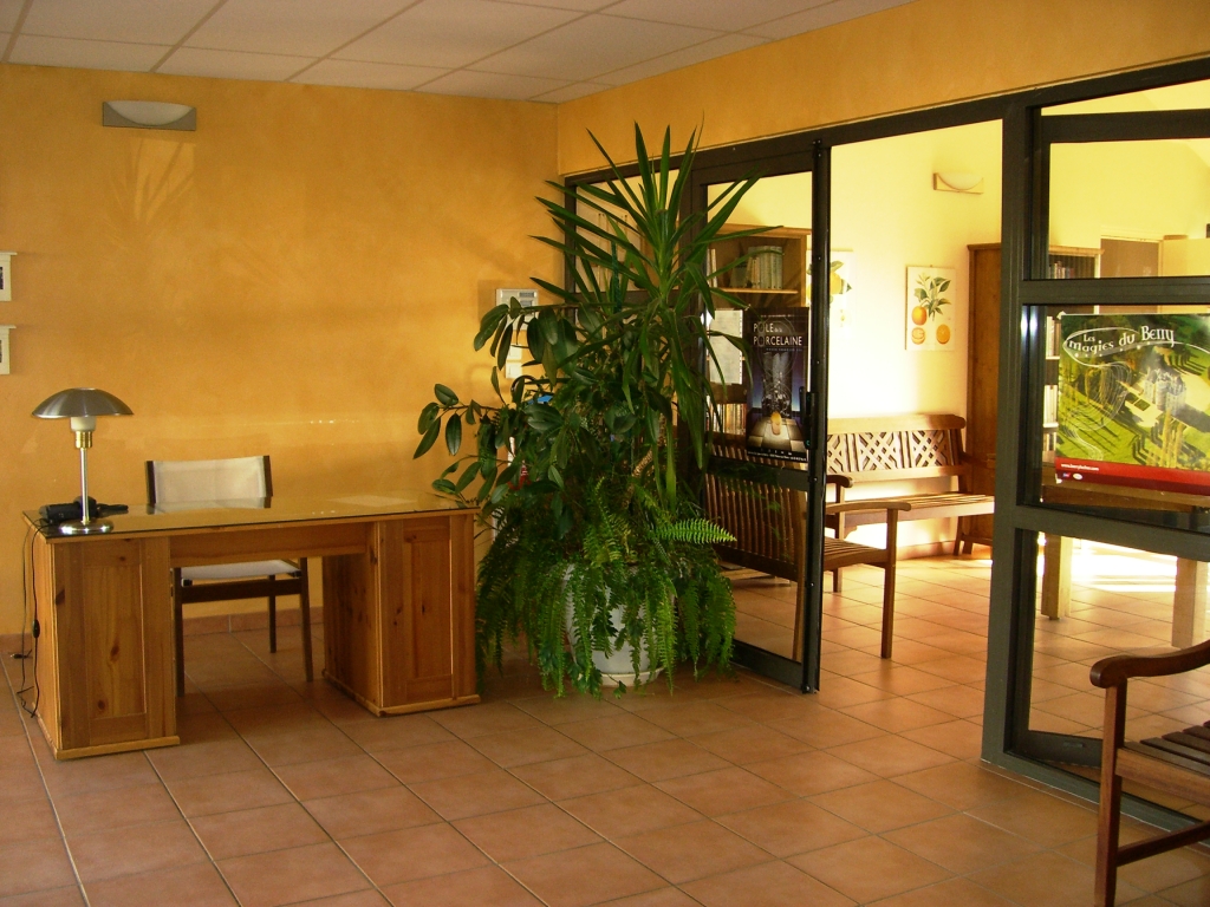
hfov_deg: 49.0
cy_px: 454
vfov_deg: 37.7
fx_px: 1328
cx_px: 605
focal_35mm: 38
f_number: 2.7
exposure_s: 1/60
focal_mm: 6.2
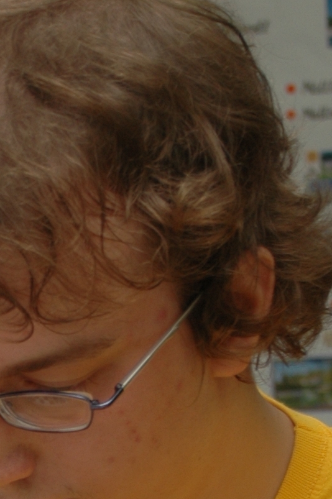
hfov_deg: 7.1
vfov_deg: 10.5
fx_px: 2647
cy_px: 653
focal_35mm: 191
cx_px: -67
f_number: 4.8
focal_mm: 34
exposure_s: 1/60
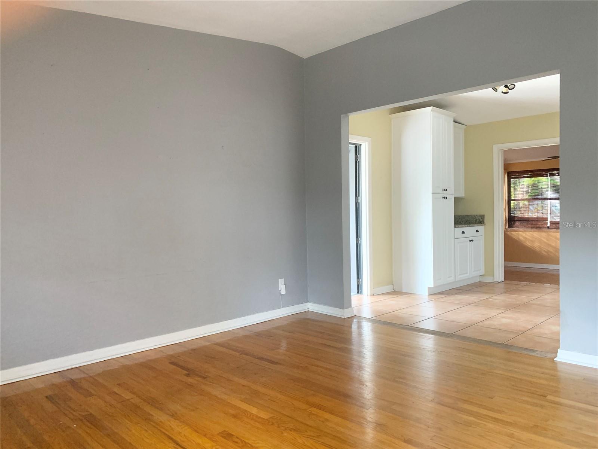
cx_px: 299
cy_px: 224
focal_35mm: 26
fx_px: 449
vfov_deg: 53.1
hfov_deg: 67.3
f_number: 1.8
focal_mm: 4.25
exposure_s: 1/52
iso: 400
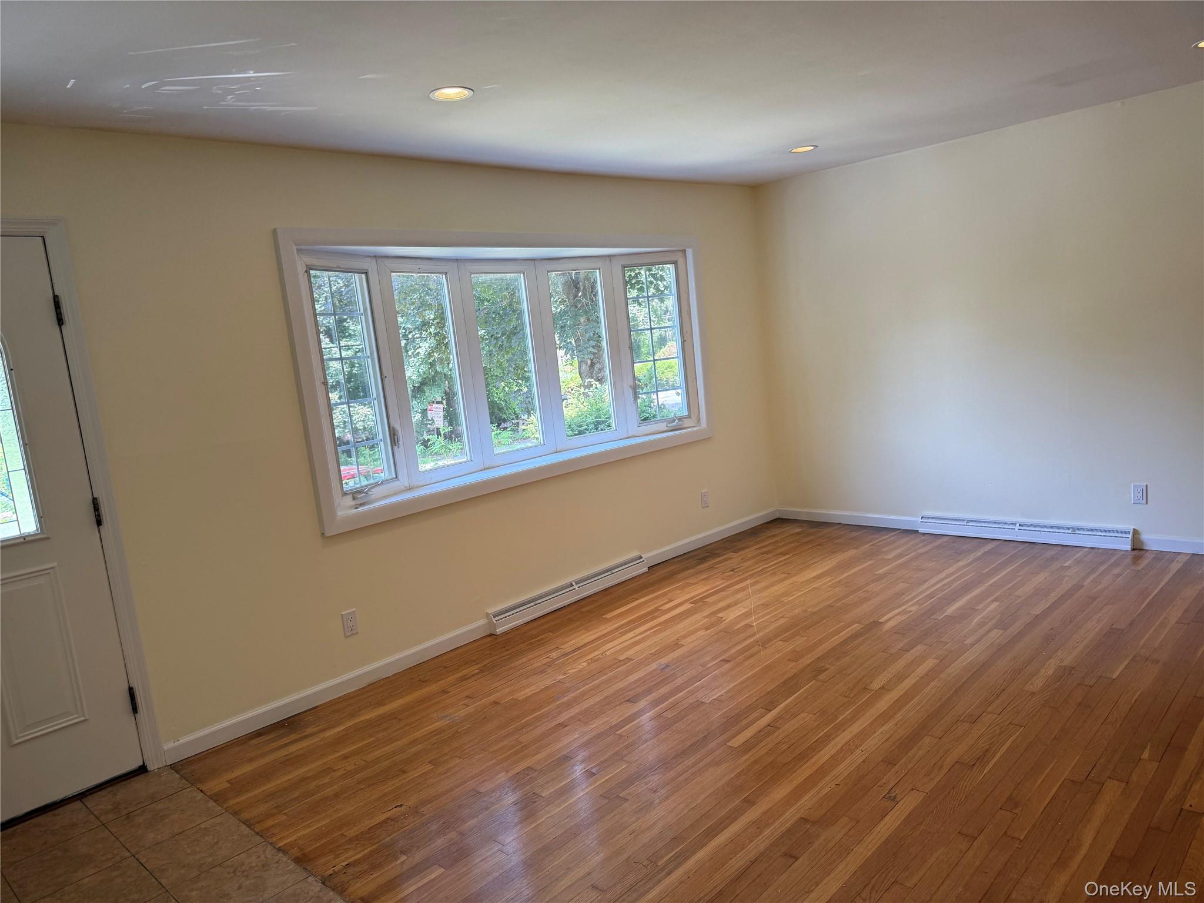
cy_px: 452
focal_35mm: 24
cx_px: 602
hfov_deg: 71.6
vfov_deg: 56.8
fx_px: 835
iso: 100
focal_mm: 6.76
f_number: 1.78
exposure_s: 1/126
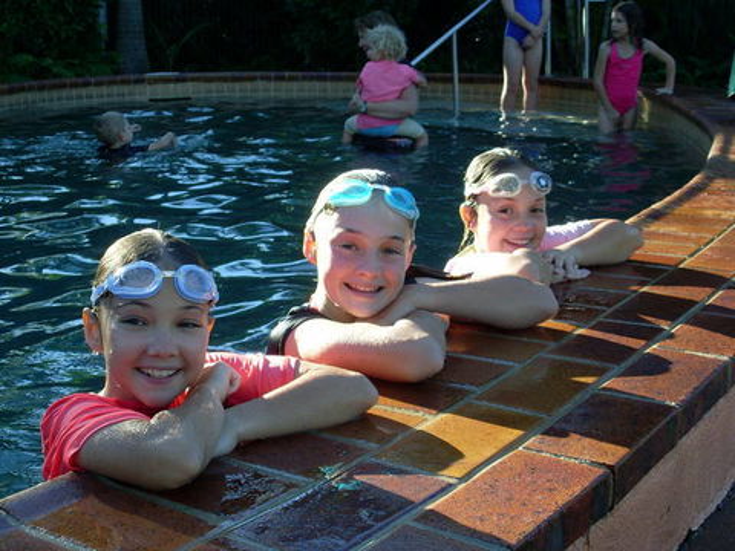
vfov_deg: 24.4
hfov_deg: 32.2
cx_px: 368
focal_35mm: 60
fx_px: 1274
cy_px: 276
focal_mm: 9.9
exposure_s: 1/180
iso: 80
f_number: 3.8
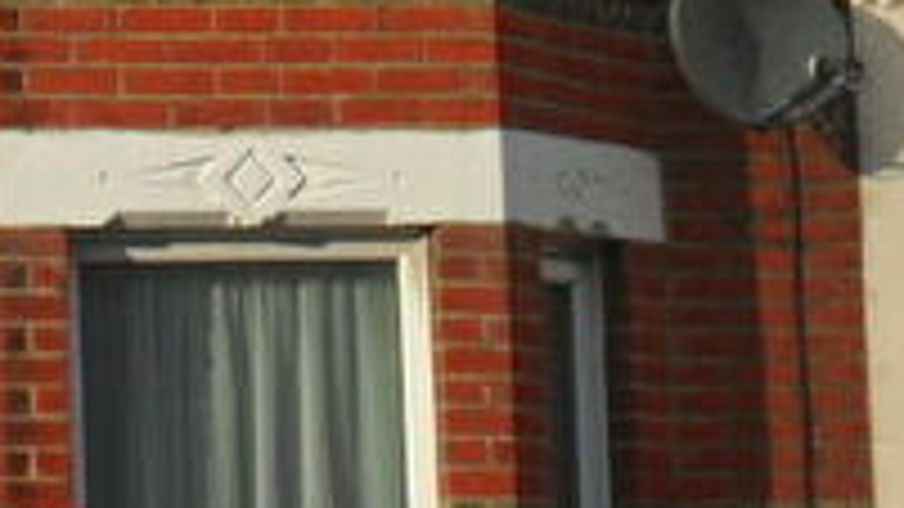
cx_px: -207
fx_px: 4722
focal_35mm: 197
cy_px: 20
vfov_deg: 6.1
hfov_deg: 10.7
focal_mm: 9.3
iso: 80
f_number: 5
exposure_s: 1/350
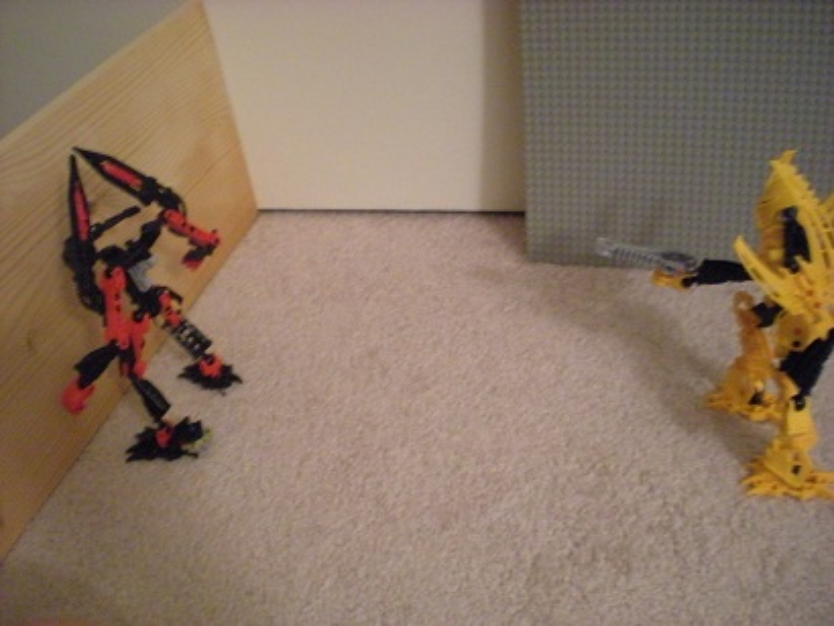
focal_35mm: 38
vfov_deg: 37.8
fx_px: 916
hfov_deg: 49.0
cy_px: 313
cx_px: 417
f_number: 3.1
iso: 800
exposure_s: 1/7.5
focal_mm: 6.3
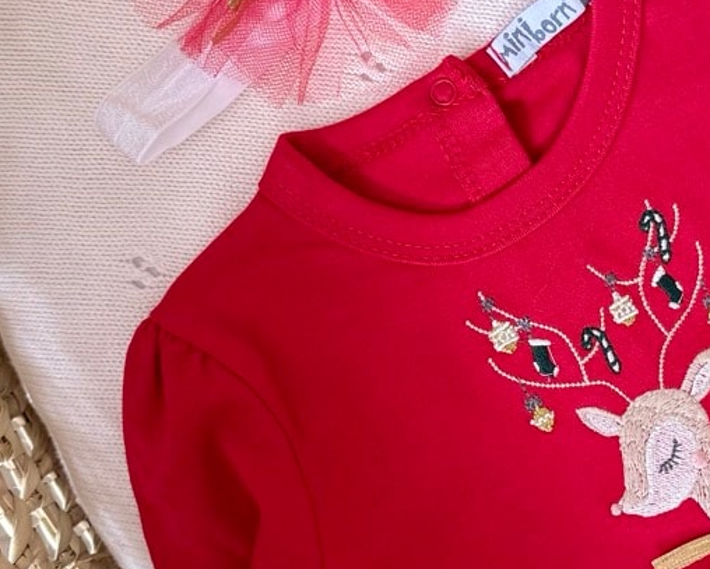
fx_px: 1240
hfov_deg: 31.4
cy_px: 242
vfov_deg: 25.8
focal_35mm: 59
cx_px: 528
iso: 200
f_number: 1.78
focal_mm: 6.76
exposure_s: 1/114
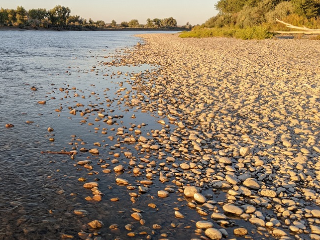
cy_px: 135
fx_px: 397
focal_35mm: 43
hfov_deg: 42.4
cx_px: 78
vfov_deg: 33.5
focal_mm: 4.44
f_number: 1.8
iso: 61
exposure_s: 1/809
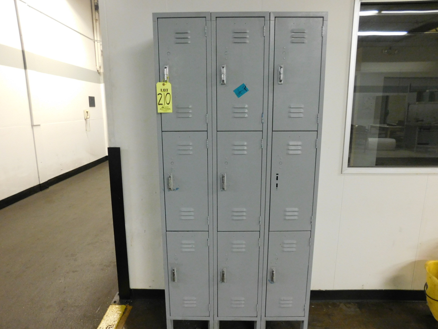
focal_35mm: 23
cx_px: 219
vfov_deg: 58.9
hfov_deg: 73.9
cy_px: 164
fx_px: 291
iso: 400
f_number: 3
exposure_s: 1/15
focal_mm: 4
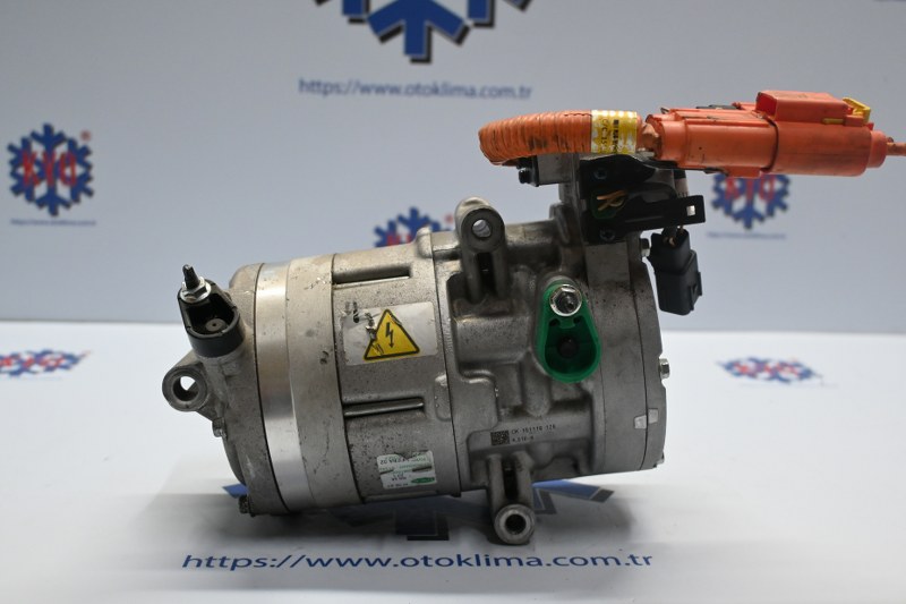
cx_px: 453
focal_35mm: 40
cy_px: 302
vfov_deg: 33.6
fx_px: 1000
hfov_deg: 48.7
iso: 1250
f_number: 4.5
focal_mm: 26.5
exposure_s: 1/125
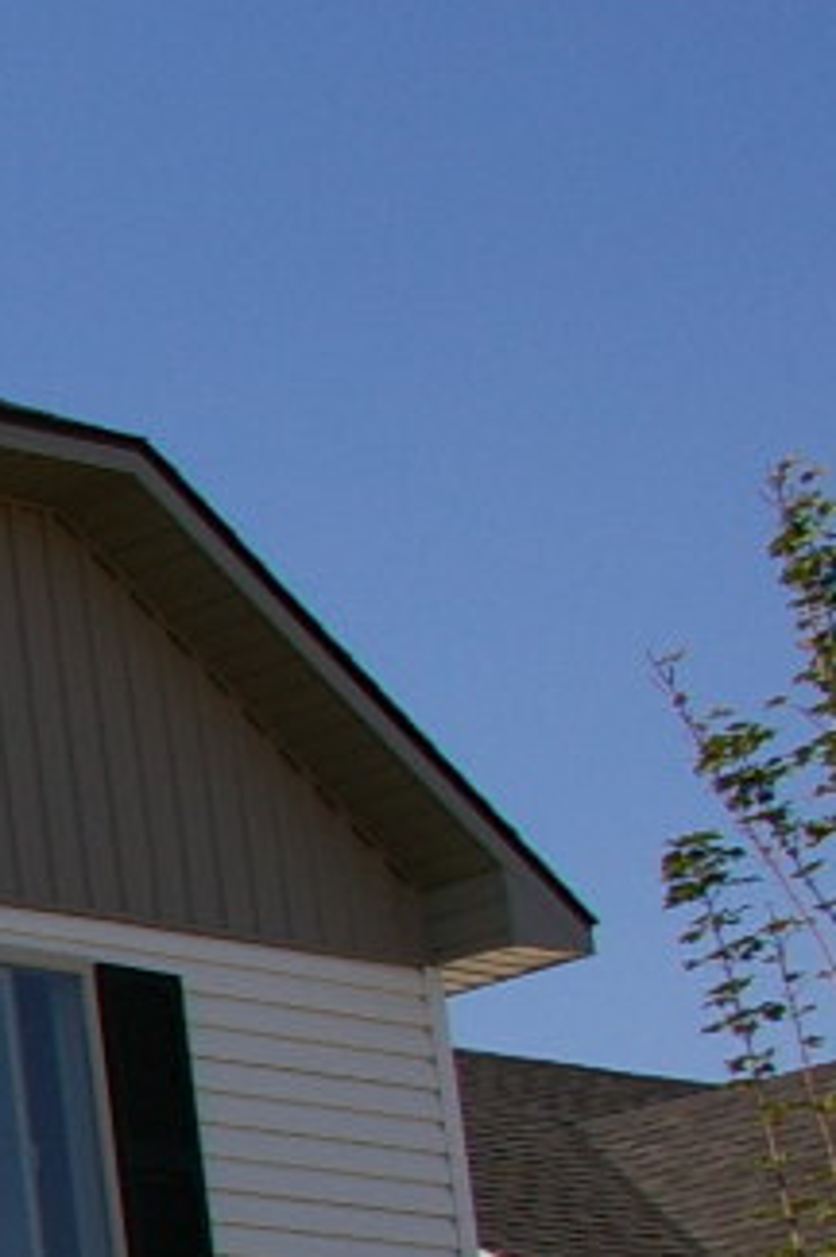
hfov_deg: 7.6
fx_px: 4957
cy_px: 1373
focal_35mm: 142
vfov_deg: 14.2
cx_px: -2125
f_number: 13
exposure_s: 1/250
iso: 200
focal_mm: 20
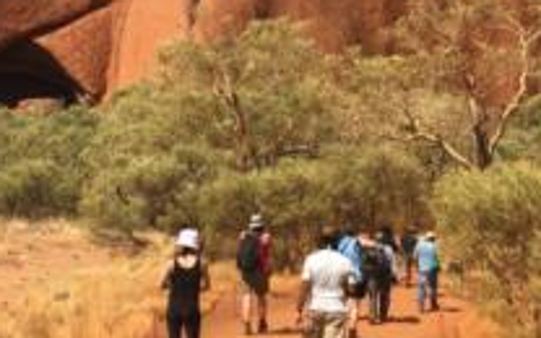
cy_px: 40
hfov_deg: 27.7
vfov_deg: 17.4
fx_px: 1091
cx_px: 179
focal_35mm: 74
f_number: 2.2
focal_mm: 4.15
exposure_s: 1/1789
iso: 25
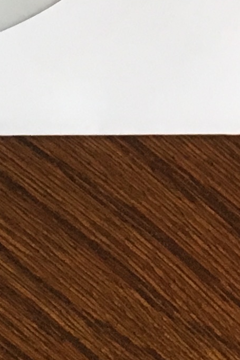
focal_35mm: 178
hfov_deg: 7.6
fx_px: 1781
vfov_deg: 10.7
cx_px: 316
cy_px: -332
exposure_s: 1/30
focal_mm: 4.15
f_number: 2.2
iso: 40
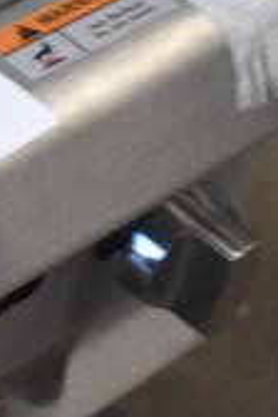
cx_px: -382
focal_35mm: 147
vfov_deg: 13.9
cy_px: 63
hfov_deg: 8.5
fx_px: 1703
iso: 900
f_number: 3.5
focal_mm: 18
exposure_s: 1/125
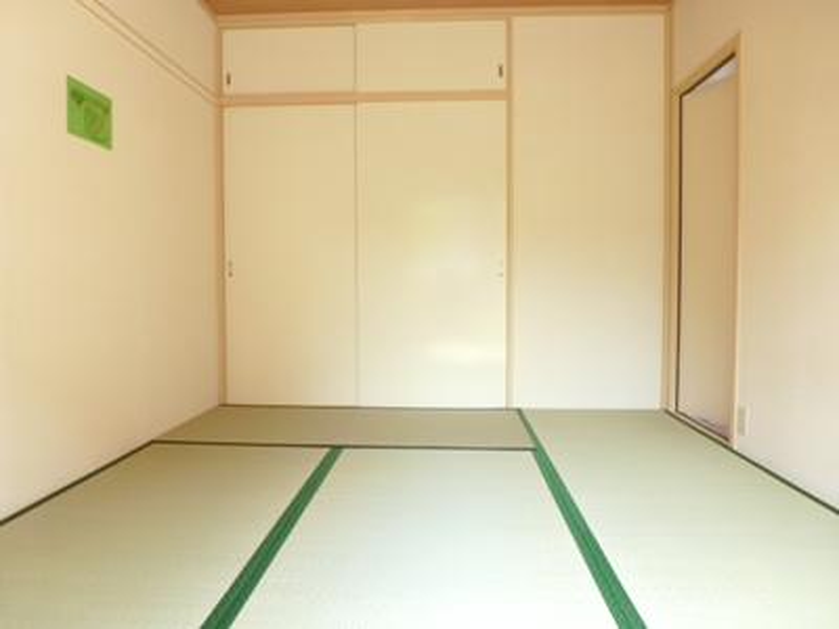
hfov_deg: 71.6
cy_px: 314
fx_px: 582
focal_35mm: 24
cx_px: 420
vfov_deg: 56.8
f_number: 3.3
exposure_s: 1/30
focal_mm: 4.3
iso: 100
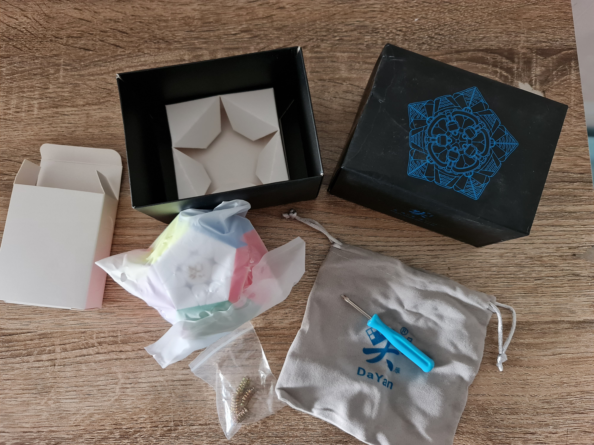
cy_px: 222
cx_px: 297
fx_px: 429
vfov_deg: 54.9
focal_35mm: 25
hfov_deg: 69.4
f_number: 1.8
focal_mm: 7
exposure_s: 1/30
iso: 640
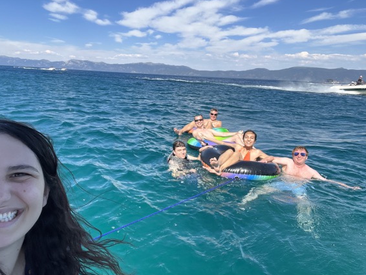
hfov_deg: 67.0
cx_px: 160
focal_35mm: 26
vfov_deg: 53.0
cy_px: 149
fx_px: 275
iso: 32
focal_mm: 2.71
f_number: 2.2
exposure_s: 1/447
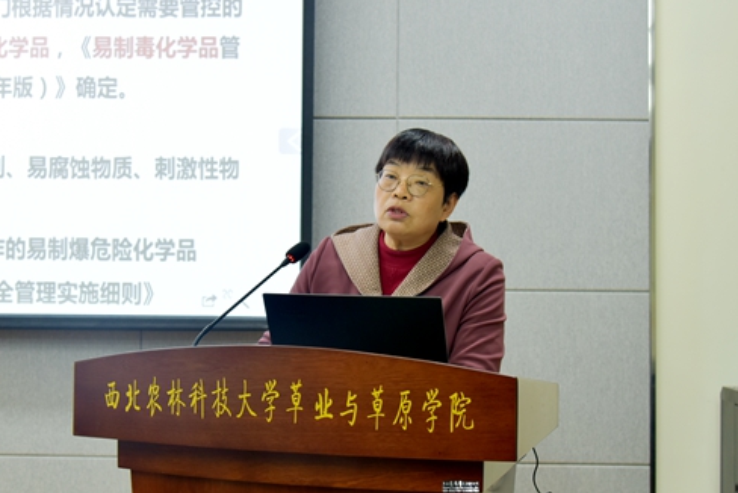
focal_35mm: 43
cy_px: 260
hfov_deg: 45.3
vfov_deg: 31.2
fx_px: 882
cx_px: 319
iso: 500
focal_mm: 35
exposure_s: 1/40
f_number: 4
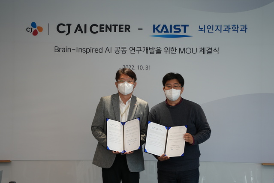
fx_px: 929
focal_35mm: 122
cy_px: 92
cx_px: 137
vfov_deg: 11.3
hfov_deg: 16.8
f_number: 5
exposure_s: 1/60
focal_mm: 122
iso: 200
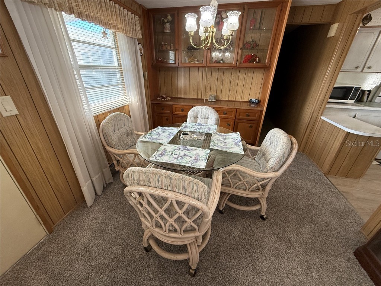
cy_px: 143
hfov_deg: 102.1
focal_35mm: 14
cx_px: 190
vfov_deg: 85.7
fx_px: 154
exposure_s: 1/120
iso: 250
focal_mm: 2.22
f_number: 2.2
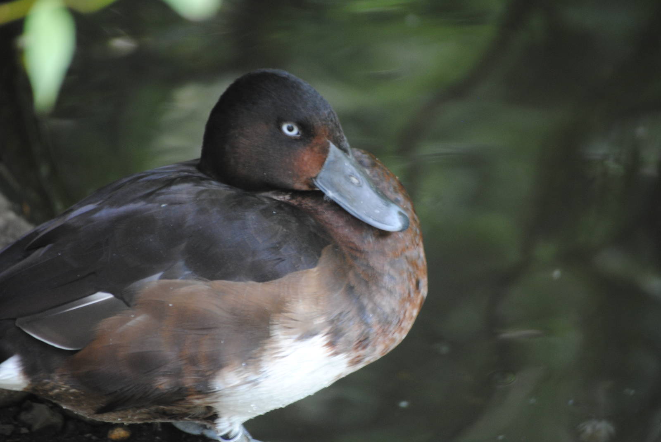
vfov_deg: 4.6
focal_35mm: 300
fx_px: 5515
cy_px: 221
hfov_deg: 6.9
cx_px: 330
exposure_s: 1/25
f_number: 5.6
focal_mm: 200
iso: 400
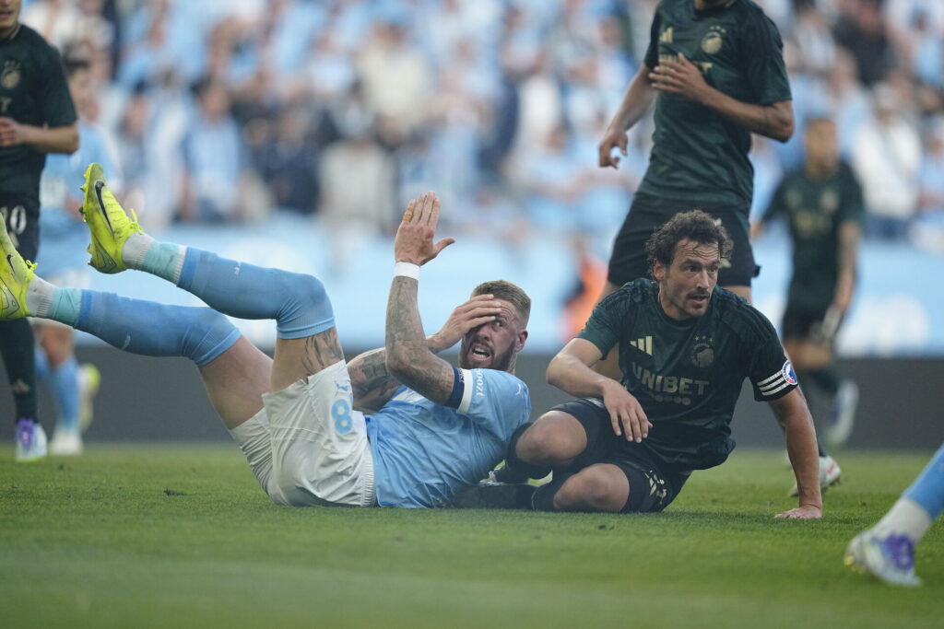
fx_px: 10490
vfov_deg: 3.4
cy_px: 314
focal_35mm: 400
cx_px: 472
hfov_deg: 5.2
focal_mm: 400
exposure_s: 1/4000
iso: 2000
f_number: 2.8
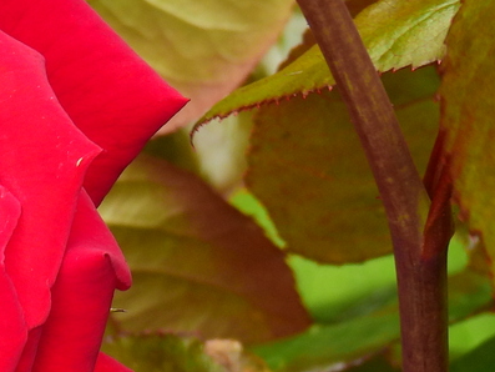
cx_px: -197
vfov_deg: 1.9
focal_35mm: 773
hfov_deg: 2.6
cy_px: 258
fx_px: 11057
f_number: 4.5
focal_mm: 42.8
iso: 100
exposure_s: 1/160
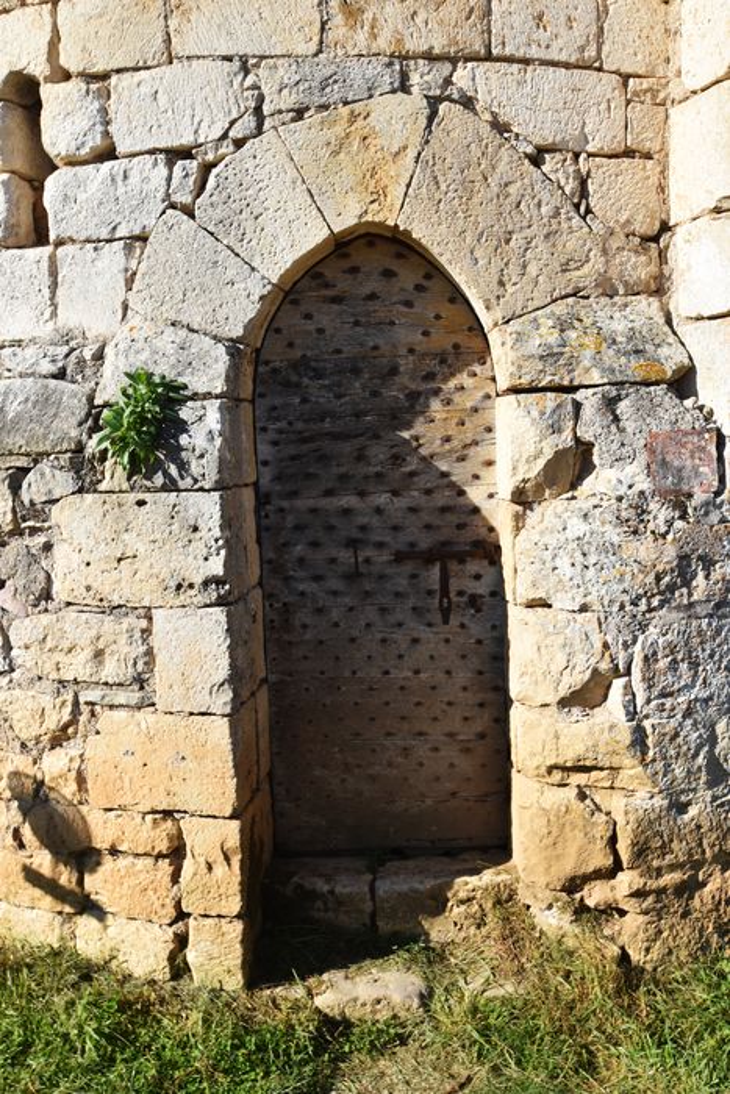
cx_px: 365
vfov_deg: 61.9
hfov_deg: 43.6
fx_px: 912
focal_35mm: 30
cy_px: 547
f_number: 9
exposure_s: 1/320
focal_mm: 20
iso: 200
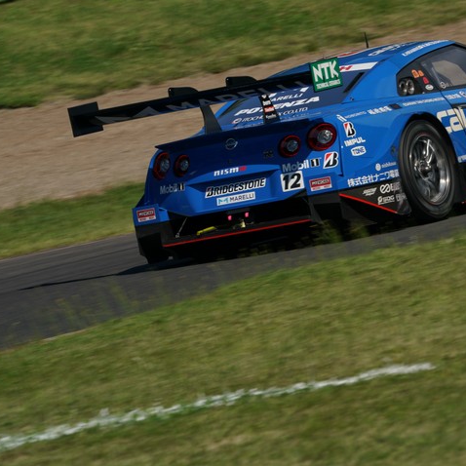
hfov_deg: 2.5
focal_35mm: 708
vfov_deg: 2.5
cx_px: 338
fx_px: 10783
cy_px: 233
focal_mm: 553
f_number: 16
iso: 200
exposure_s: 1/320
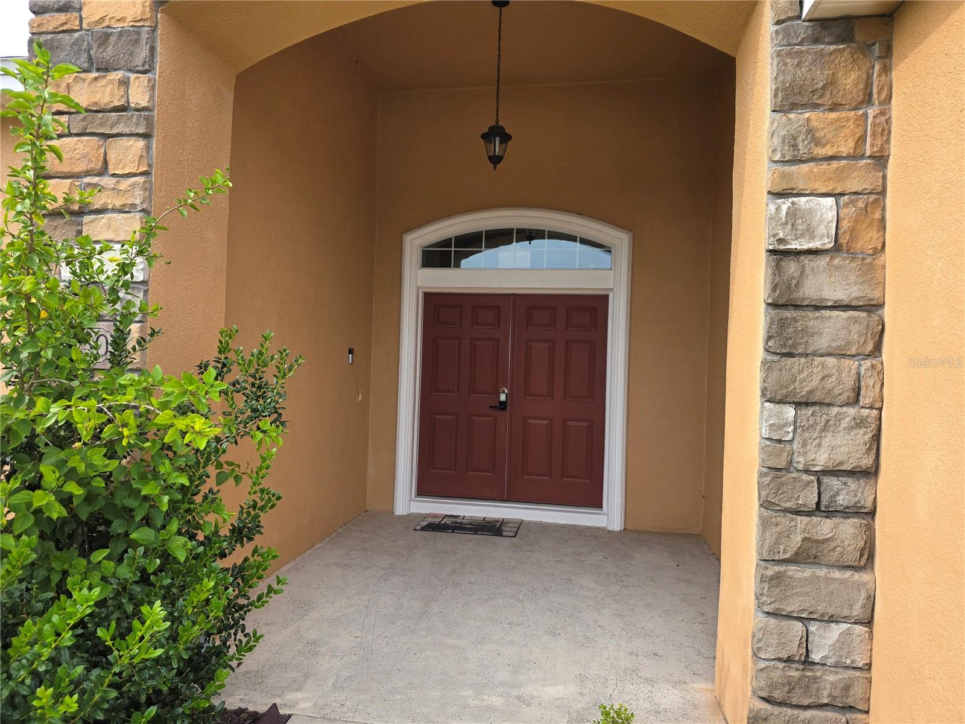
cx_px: 482
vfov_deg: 58.9
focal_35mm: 23
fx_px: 641
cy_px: 362
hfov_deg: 73.9
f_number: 1.7
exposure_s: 1/359
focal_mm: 6.3
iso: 25
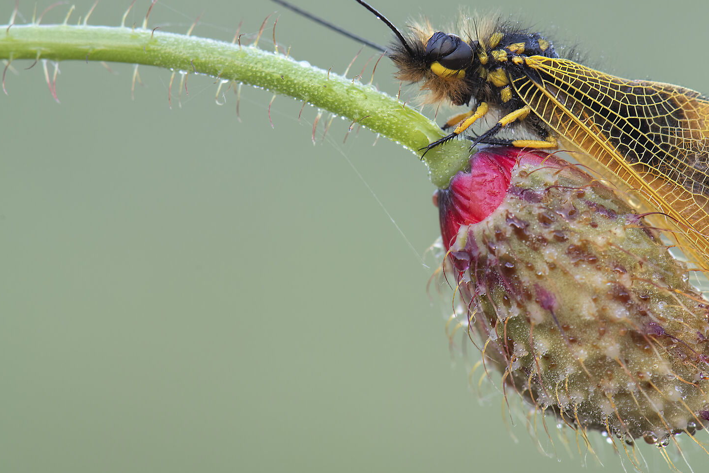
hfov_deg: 6.8
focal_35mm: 301
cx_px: 461
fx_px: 5928
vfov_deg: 4.6
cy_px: 139
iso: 1000
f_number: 16
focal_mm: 180
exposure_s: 1/40
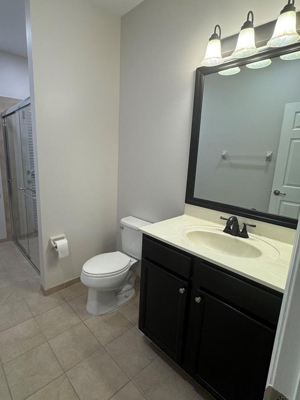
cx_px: 120
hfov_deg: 68.0
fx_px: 220
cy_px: 195
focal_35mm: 19
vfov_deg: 84.7
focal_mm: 2.22
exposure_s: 1/120
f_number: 2.2
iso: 160
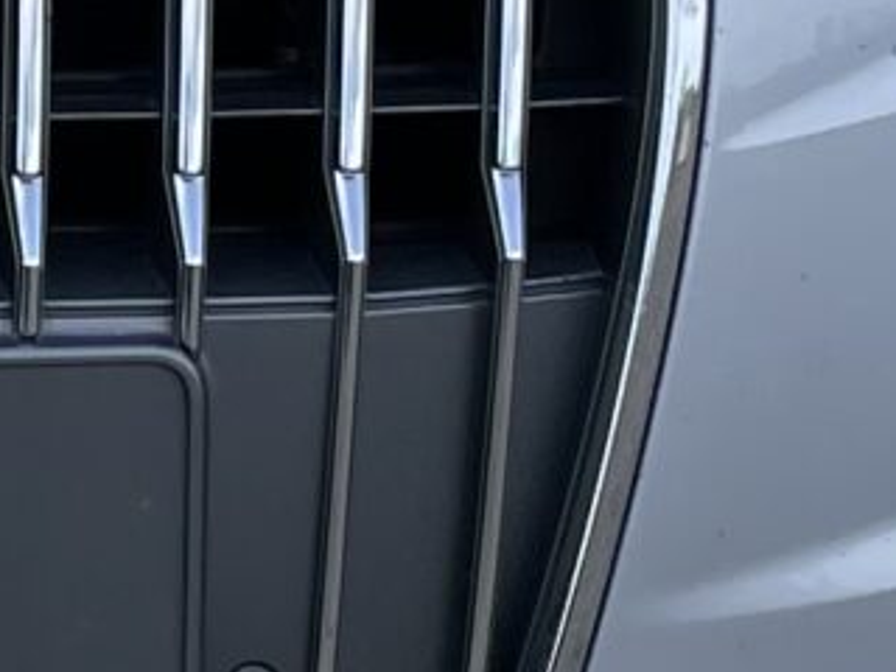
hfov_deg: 9.2
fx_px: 5384
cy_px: -515
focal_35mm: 208
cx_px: -498
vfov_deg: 7.0
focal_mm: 4.2
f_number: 1.6
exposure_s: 1/774
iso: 32
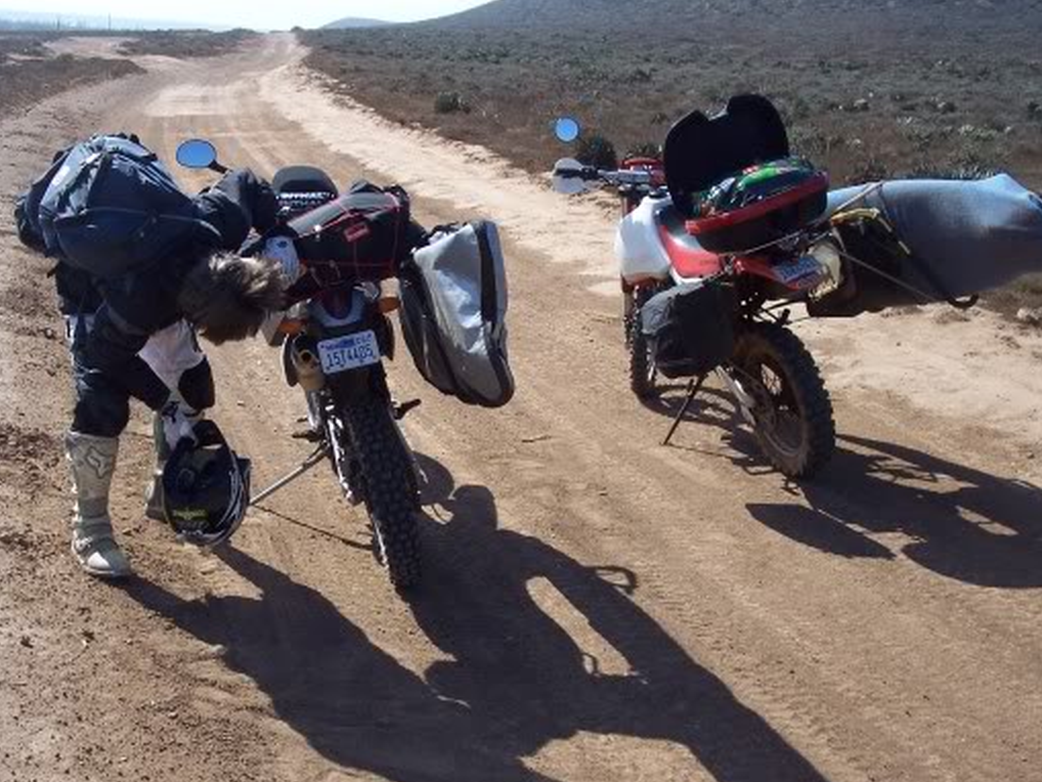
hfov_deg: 38.7
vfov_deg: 29.7
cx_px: 405
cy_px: 389
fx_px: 1475
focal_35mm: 49
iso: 100
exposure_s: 1/500
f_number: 4
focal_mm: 8
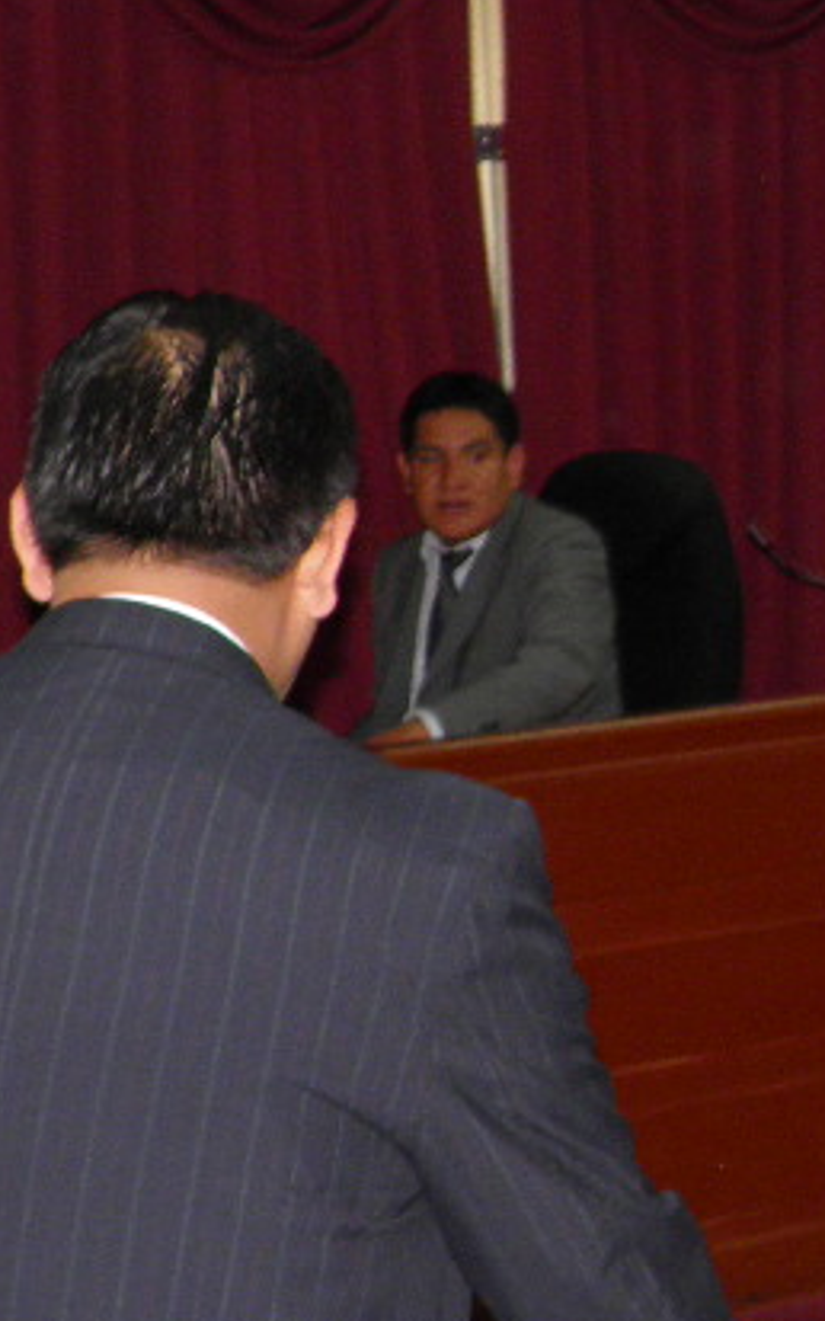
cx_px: 1065
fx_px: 3311
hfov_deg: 13.7
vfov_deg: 22.5
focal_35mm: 92
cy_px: 550
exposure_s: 1/30
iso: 125
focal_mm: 4.9
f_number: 2.8
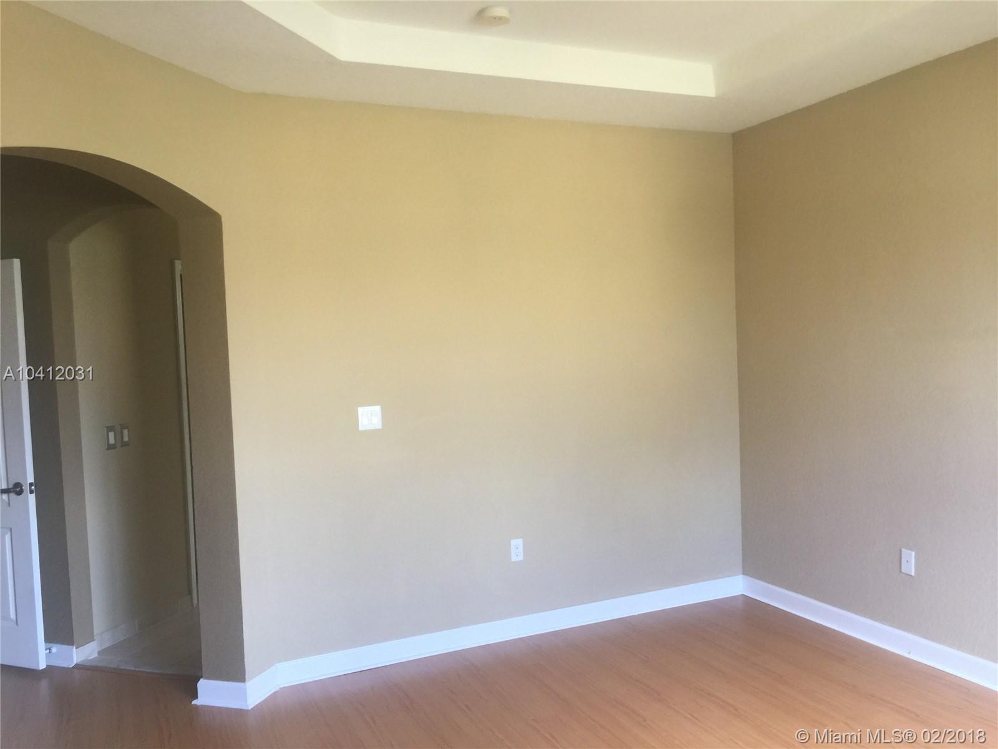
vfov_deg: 48.2
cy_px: 374
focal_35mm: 29
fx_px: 836
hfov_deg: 61.7
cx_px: 499
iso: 40
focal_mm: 4.15
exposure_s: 1/30
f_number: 2.2
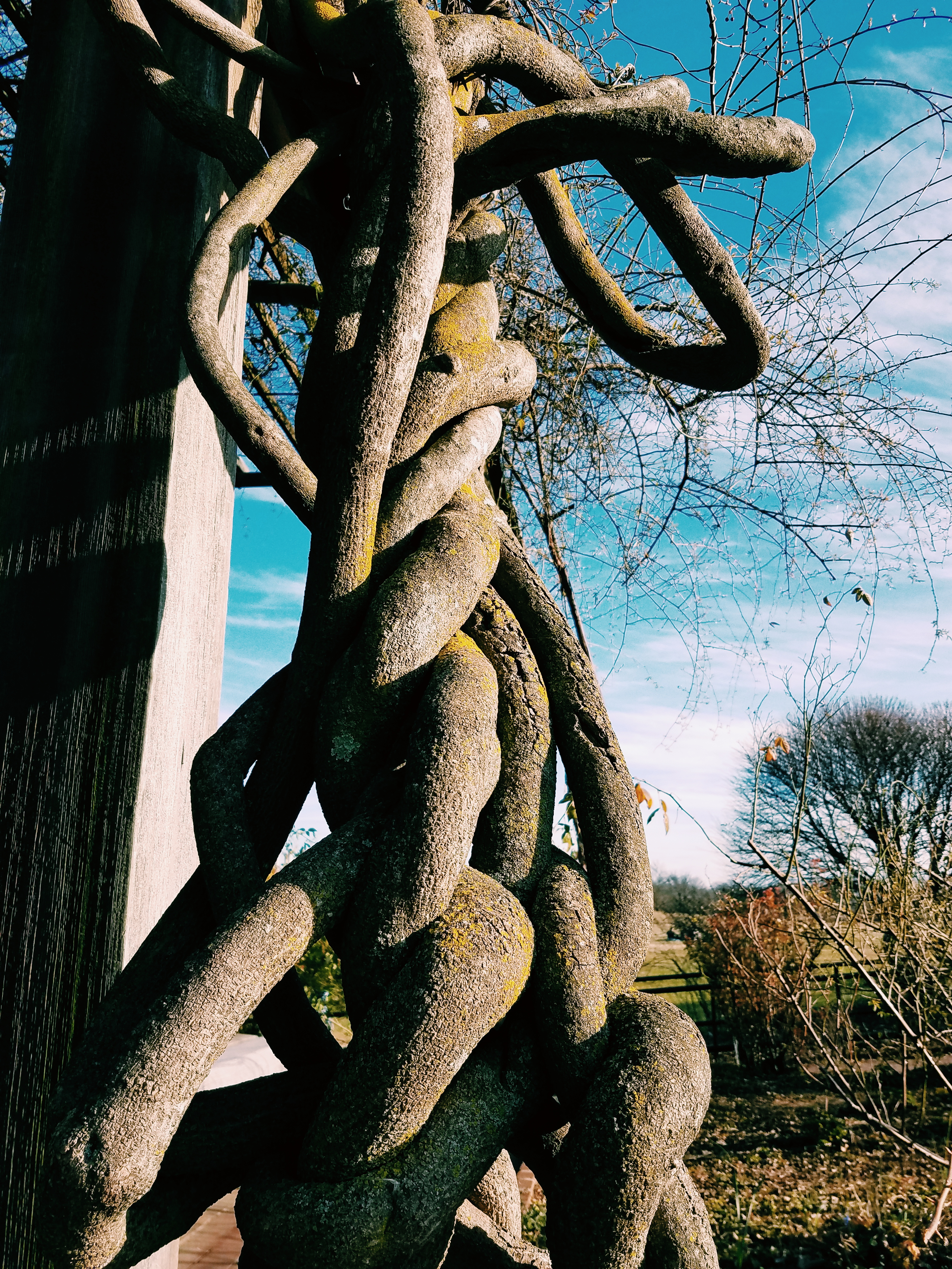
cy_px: 634
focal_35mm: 26
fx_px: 953
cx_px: 476
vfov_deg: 67.3
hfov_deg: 53.1
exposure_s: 1/1040
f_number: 1.7
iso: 40
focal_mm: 4.2
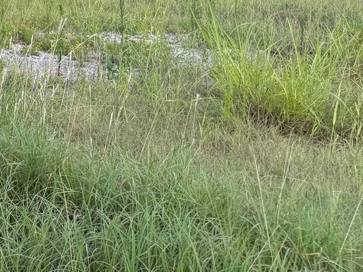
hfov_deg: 20.2
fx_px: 828
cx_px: -224
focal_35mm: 79
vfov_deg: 17.5
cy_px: -82
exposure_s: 1/459
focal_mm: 6.76
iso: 100
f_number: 1.78
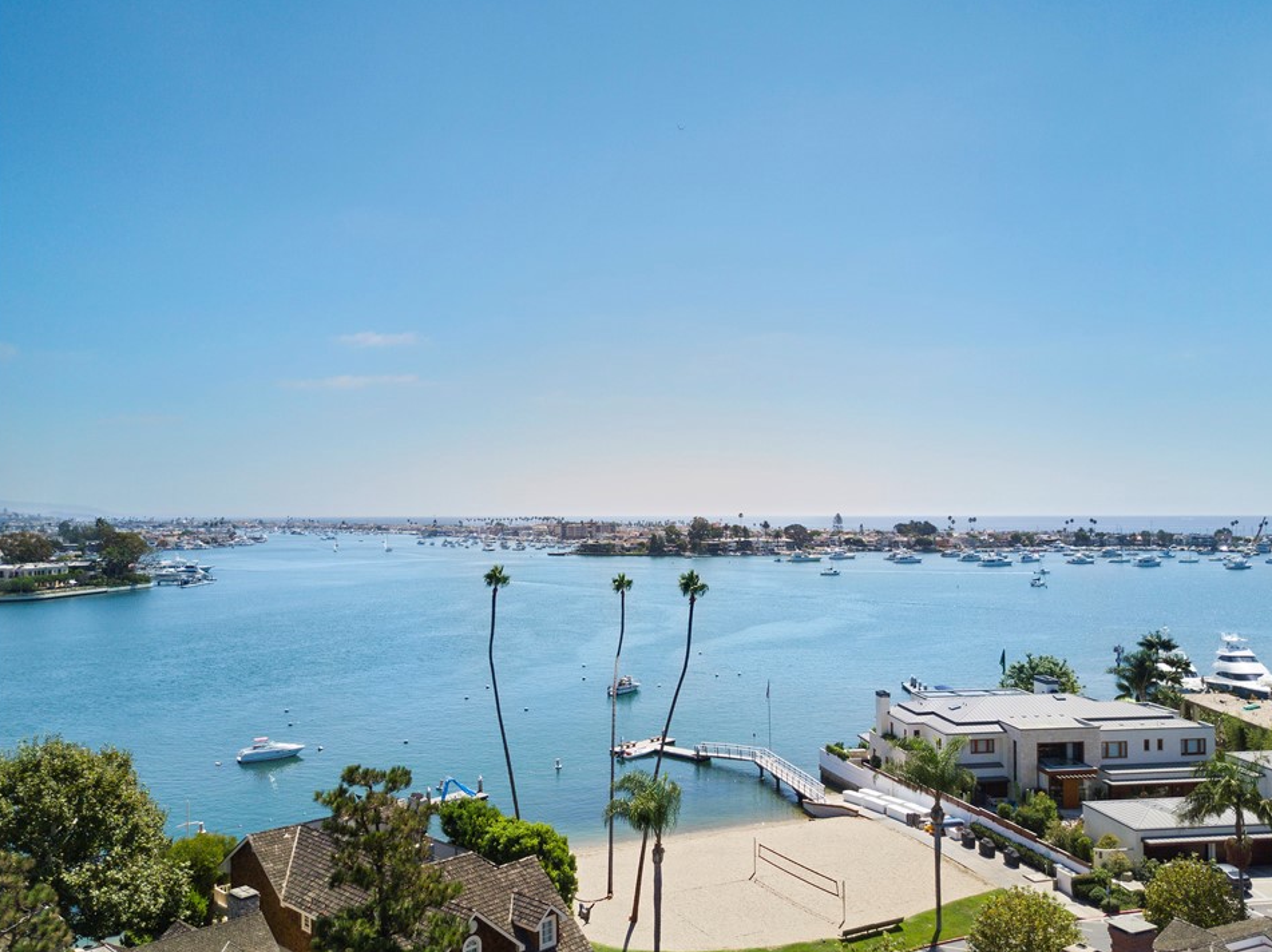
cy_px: 482
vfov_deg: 49.7
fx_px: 1028
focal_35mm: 28
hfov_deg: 63.4
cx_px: 675
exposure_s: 1/420
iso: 100
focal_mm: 4.73
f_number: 2.2
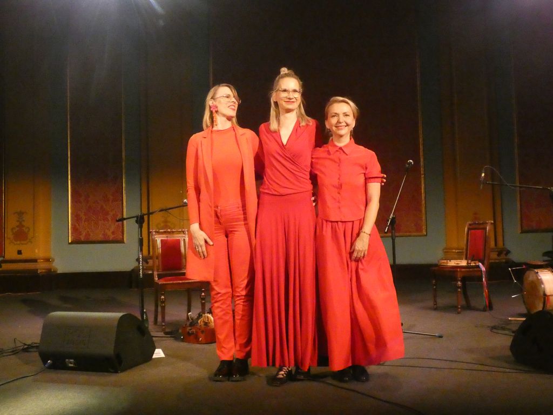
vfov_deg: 39.7
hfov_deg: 51.4
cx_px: 276
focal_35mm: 36
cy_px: 208
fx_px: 575
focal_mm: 6.5
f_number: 3.5
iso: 2500
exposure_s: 1/125
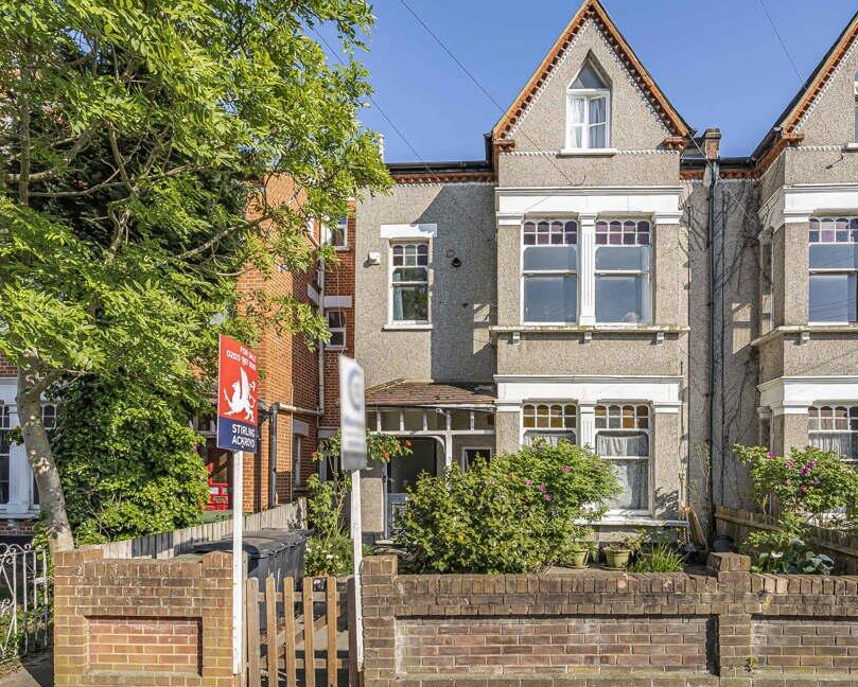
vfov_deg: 69.2
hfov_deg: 81.2
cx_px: 474
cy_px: 339
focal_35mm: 20
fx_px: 498
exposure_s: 1/1000
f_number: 8
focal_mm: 16.5
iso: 400
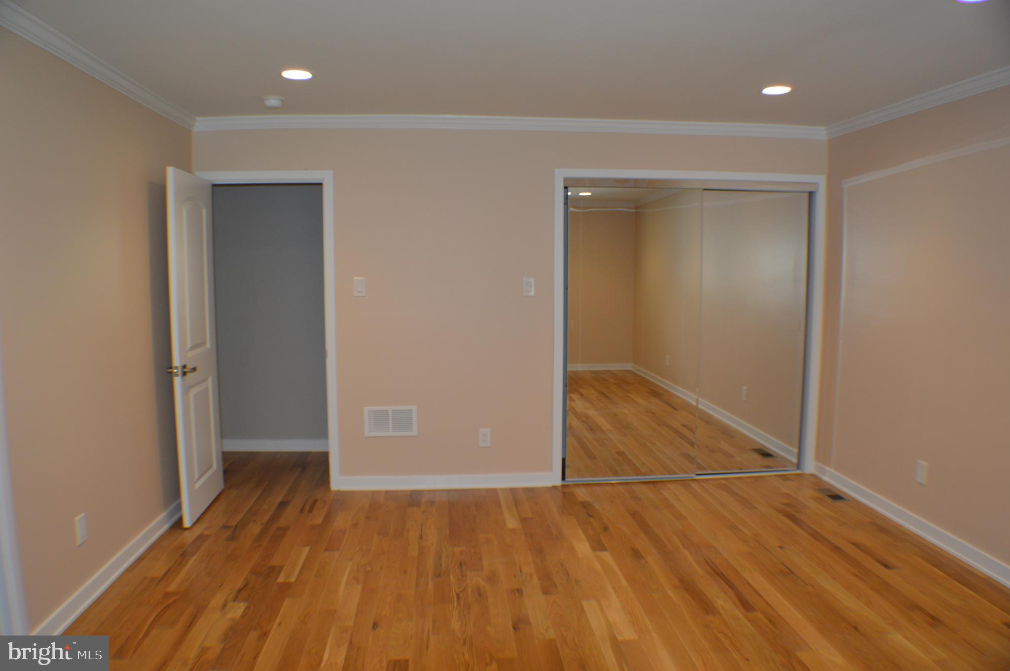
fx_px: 841
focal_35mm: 30
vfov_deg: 43.5
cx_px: 505
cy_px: 336
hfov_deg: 62.0
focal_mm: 20
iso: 400
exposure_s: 1/80
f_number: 4
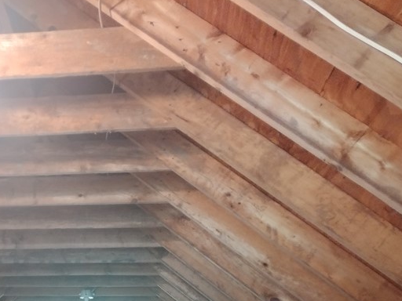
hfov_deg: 34.0
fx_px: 627
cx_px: 55
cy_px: 285
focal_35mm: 54
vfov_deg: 25.9
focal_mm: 4.71
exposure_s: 1/40
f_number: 1.7
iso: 541
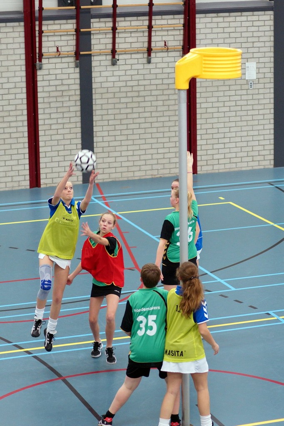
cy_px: 213
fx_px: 888
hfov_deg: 18.2
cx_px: 142
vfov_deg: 27.0
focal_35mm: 75
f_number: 2
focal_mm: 50
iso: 640
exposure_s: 1/250
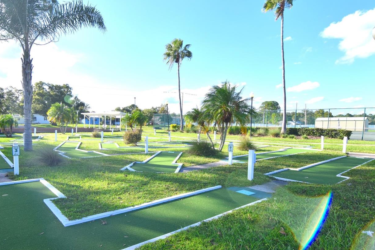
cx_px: 156
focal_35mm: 22
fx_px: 226
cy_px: 142
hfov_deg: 78.8
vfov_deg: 57.8
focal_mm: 11
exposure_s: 1/400
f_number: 11
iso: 400
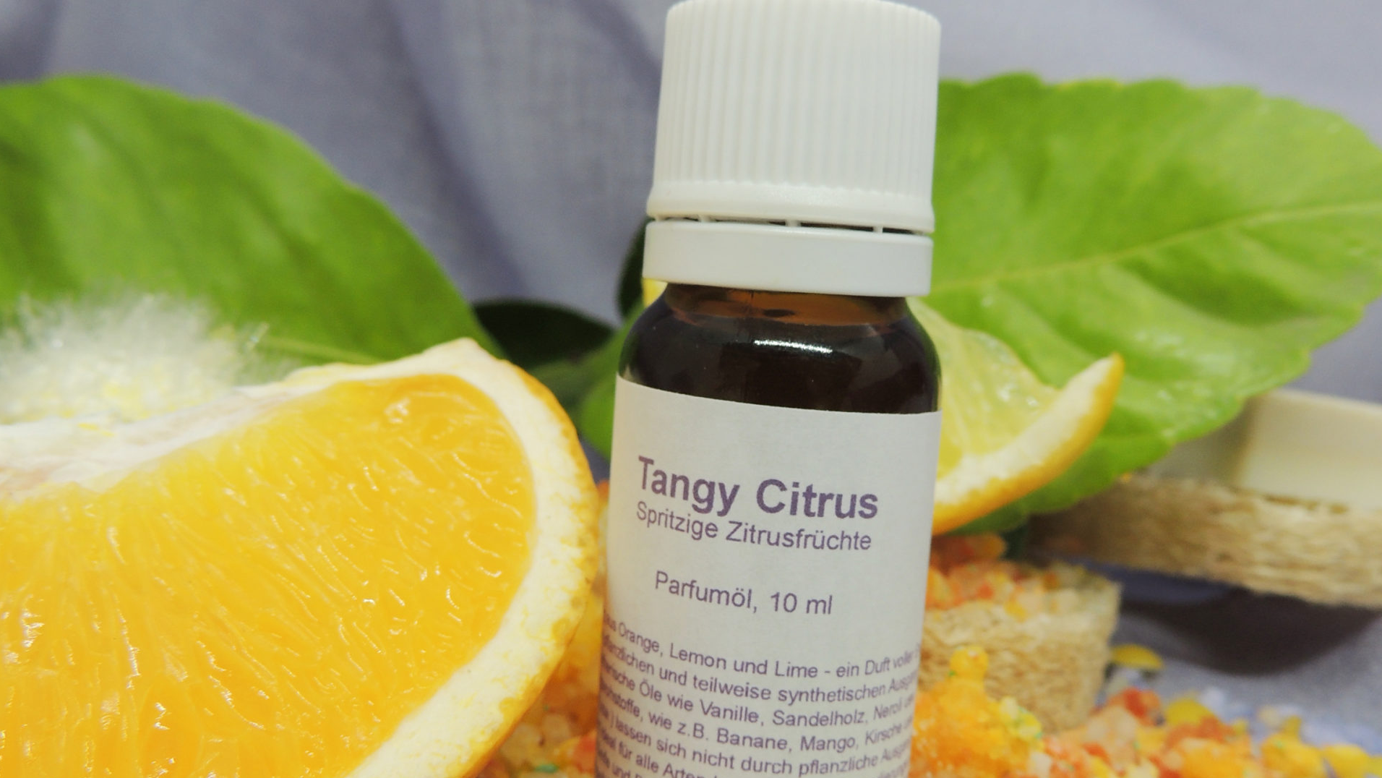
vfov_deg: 33.7
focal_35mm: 35
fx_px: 1283
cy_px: 428
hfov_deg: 56.6
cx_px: 692
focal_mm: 4.3
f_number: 3
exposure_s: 1/50
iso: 100
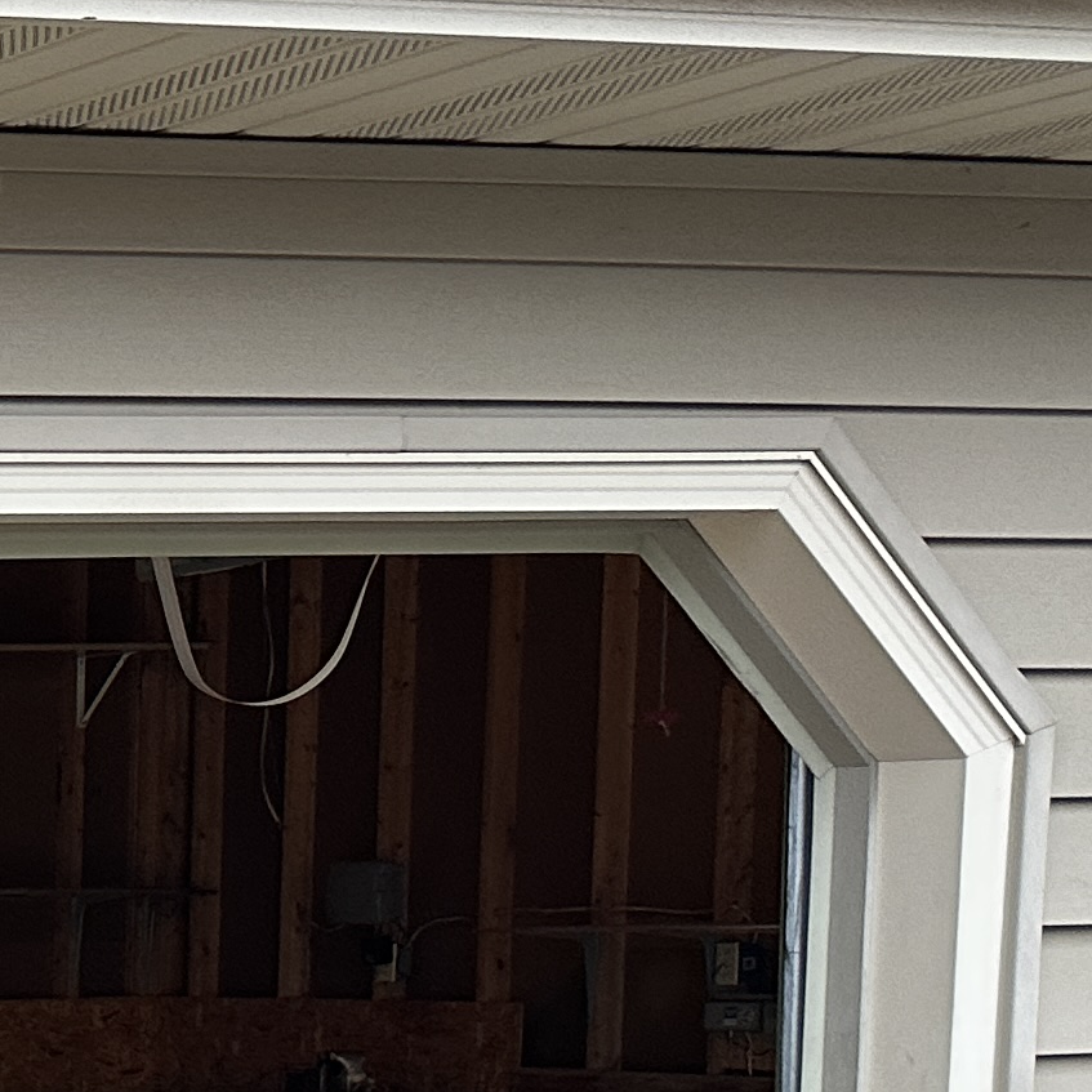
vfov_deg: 16.5
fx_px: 3605
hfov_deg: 13.3
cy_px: 1341
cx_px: -1444
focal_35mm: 101
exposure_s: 1/121
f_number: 1.78
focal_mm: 6.86
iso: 160
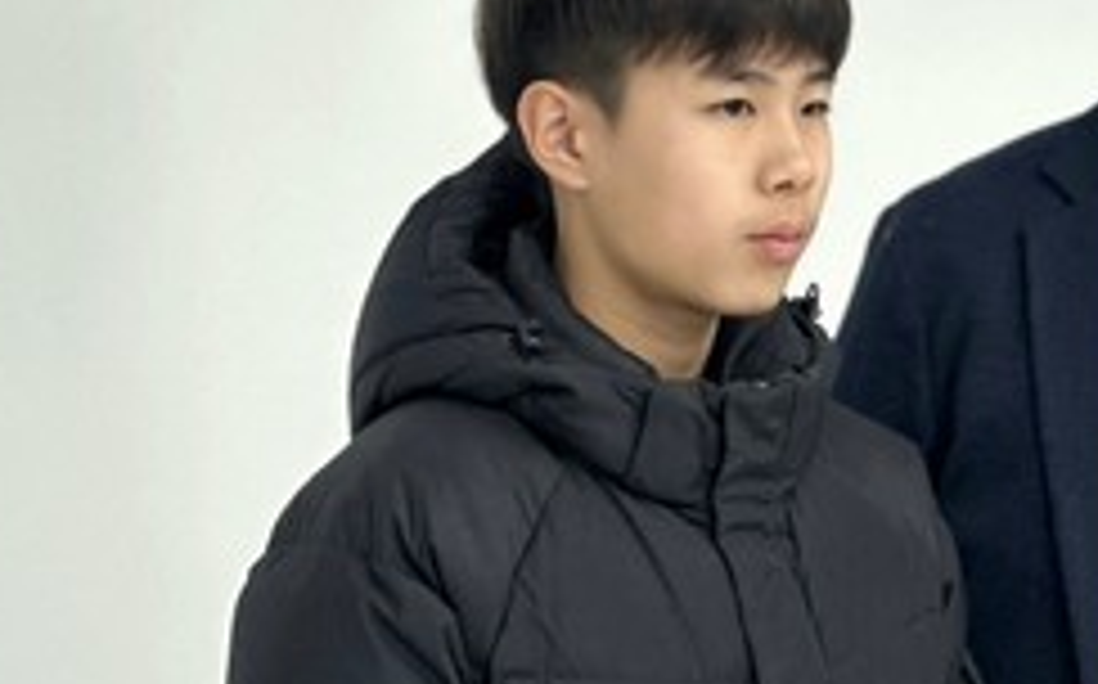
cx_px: 1066
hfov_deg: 10.4
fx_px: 6009
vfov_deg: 6.5
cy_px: 360
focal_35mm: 201
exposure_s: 1/120
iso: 125
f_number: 2.8
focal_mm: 9
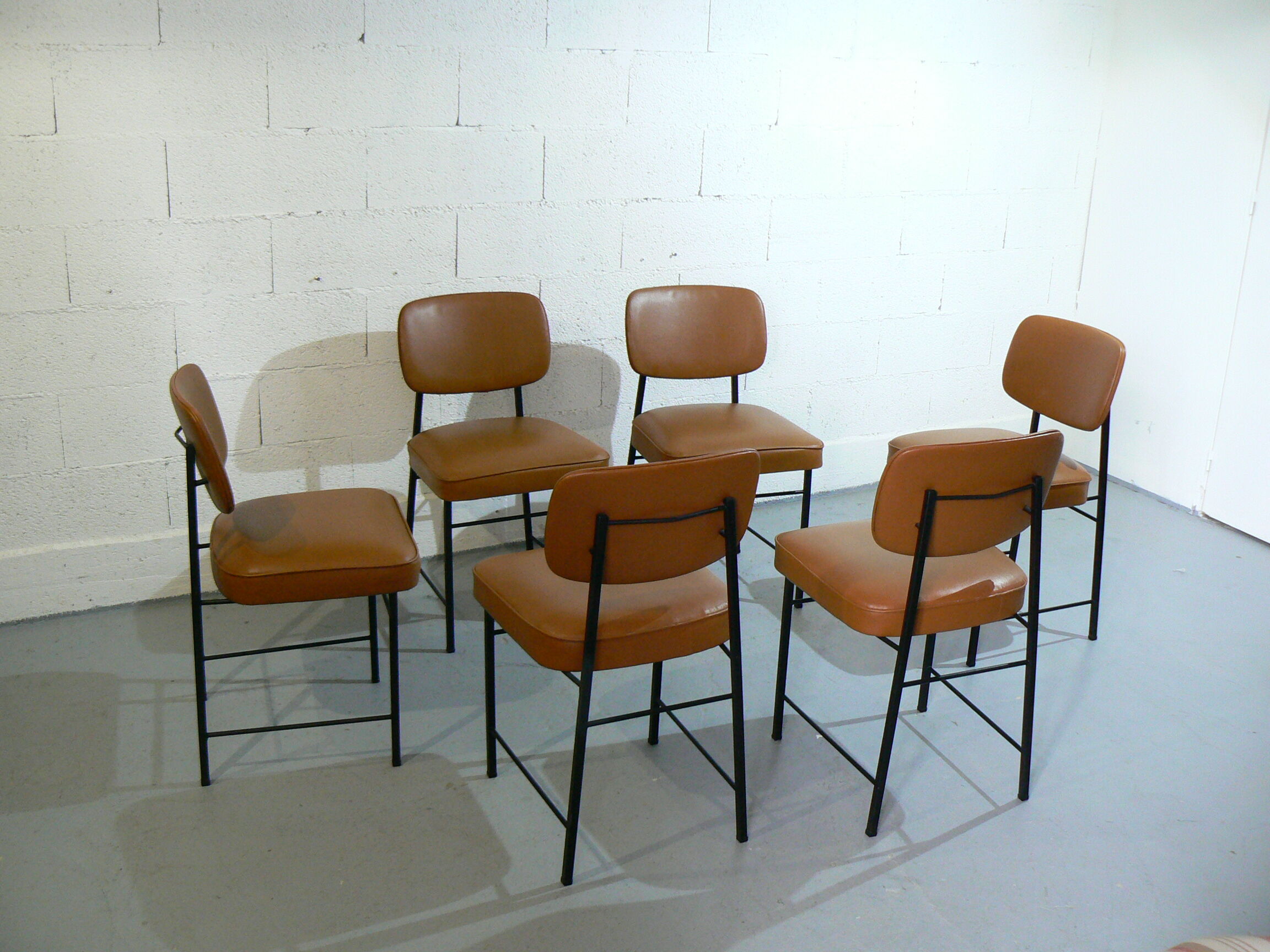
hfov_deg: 51.4
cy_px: 476
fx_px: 1321
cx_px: 635
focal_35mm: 36
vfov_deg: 39.7
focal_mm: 6
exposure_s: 1/25
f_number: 2.8
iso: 200
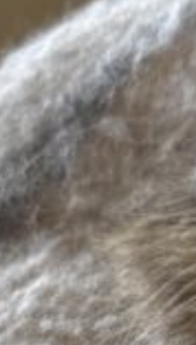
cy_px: 648
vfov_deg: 11.6
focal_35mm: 170
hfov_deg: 7.0
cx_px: 324
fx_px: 1561
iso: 200
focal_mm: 6.76
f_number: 1.78
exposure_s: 1/76
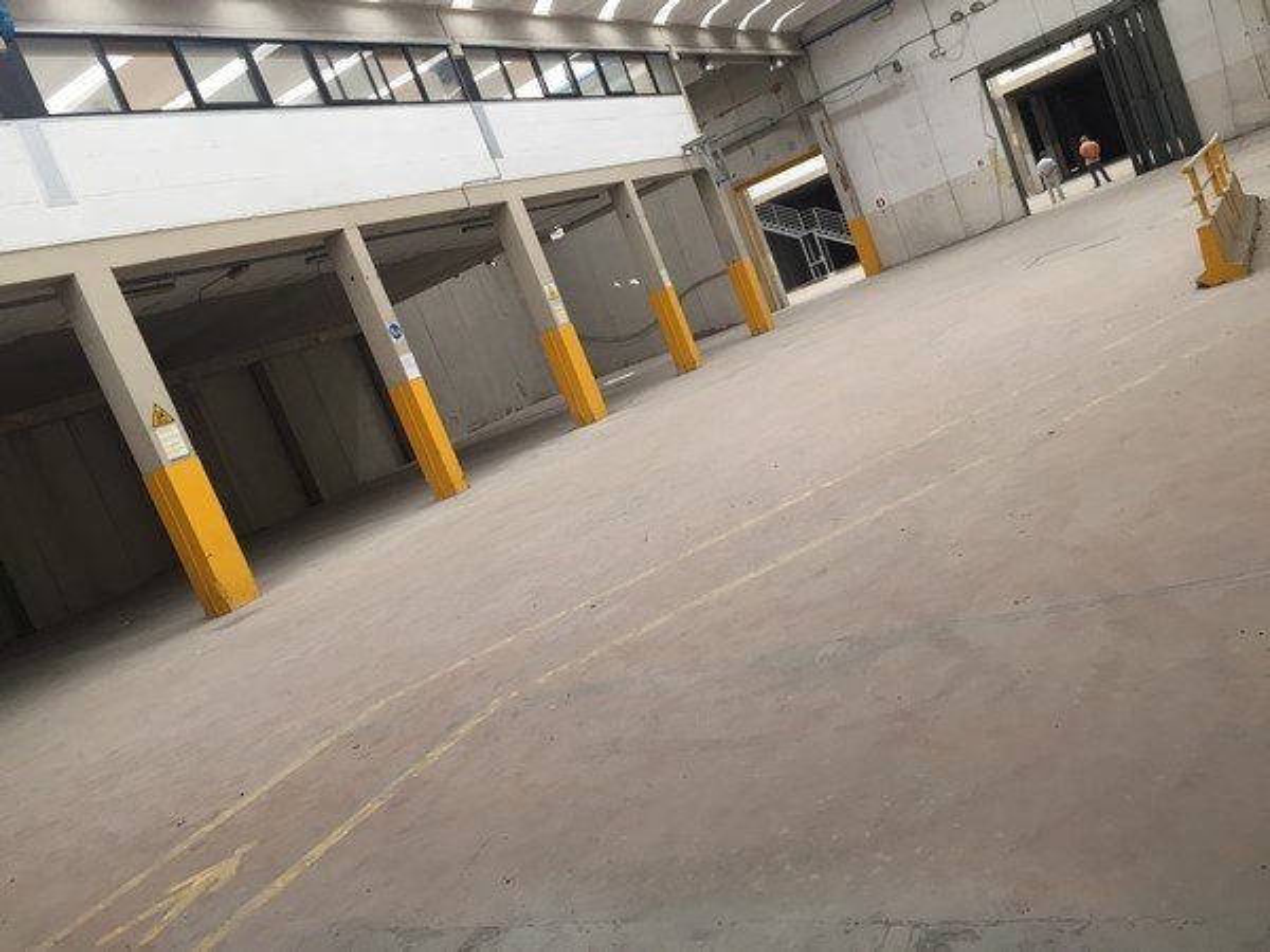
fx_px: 1064
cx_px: 635
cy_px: 476
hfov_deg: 61.7
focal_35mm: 29
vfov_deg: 48.2
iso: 32
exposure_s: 1/33
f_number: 2.2
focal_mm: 4.15
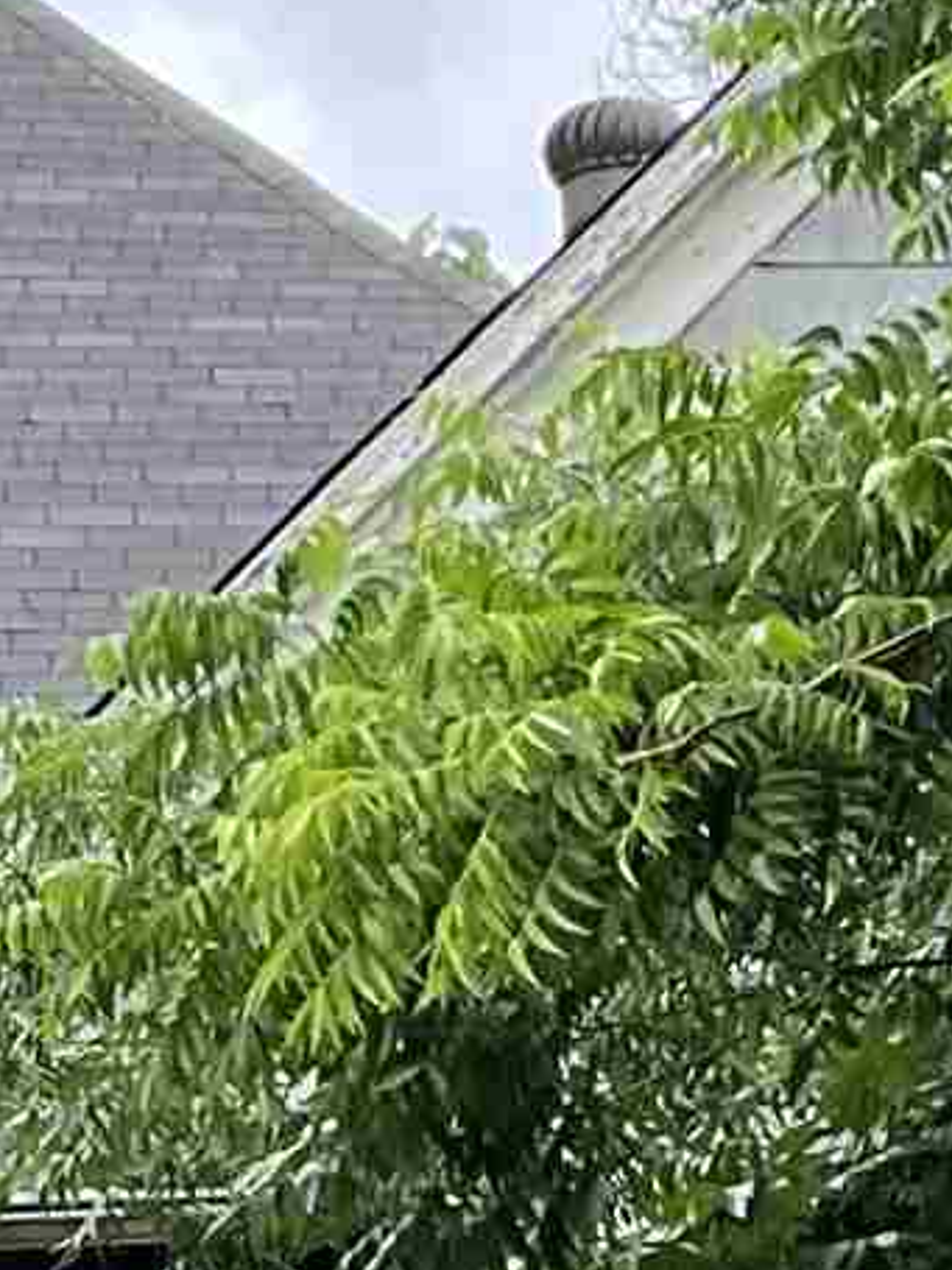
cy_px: 1619
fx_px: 7190
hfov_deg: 7.5
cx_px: -363
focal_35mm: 196
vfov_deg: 9.9
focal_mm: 3
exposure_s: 1/95
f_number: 1.8
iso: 64
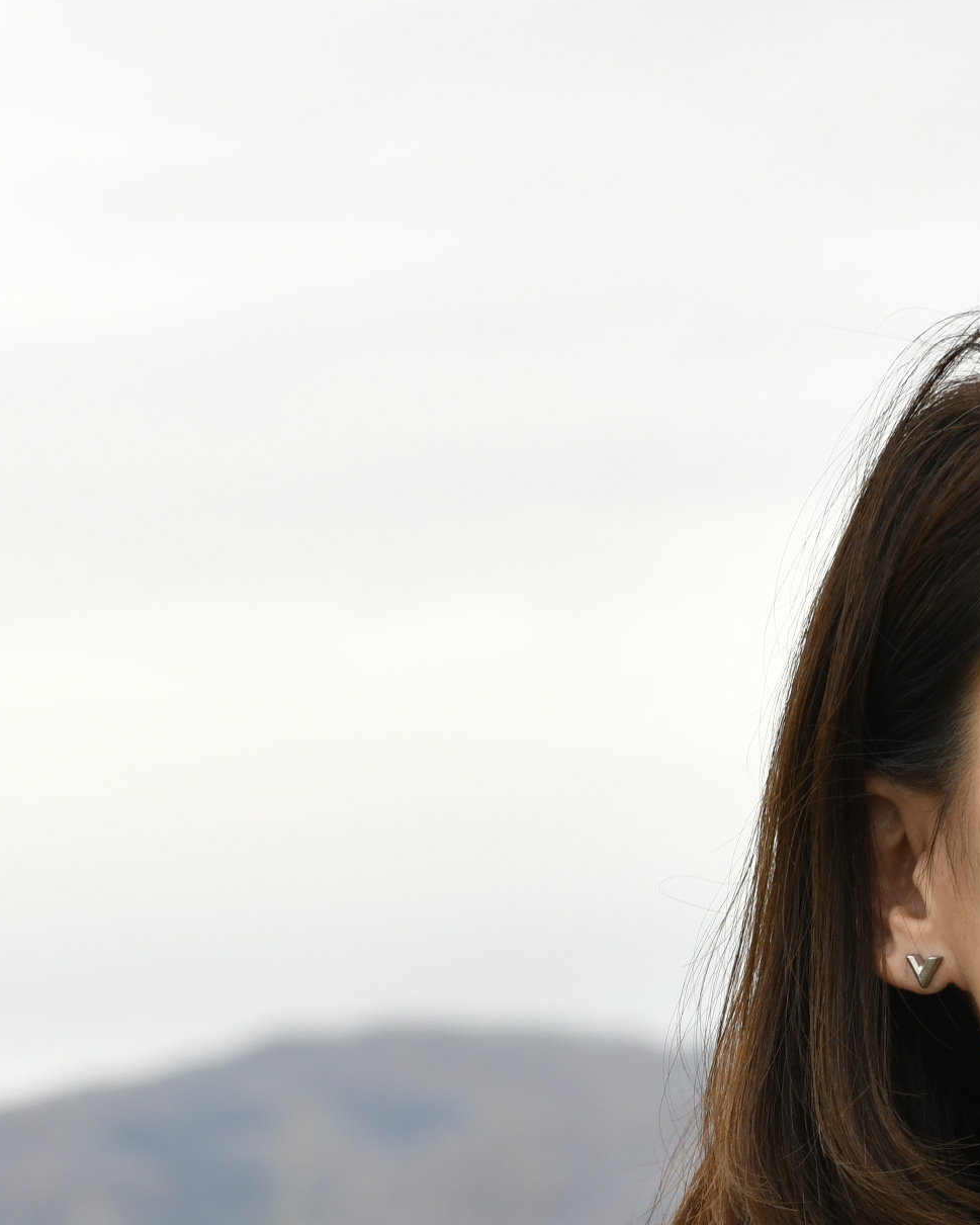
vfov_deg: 8.6
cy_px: 1274
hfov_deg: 6.8
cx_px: 1446
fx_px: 8120
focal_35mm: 224
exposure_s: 1/200
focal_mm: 70
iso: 400
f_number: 5.6
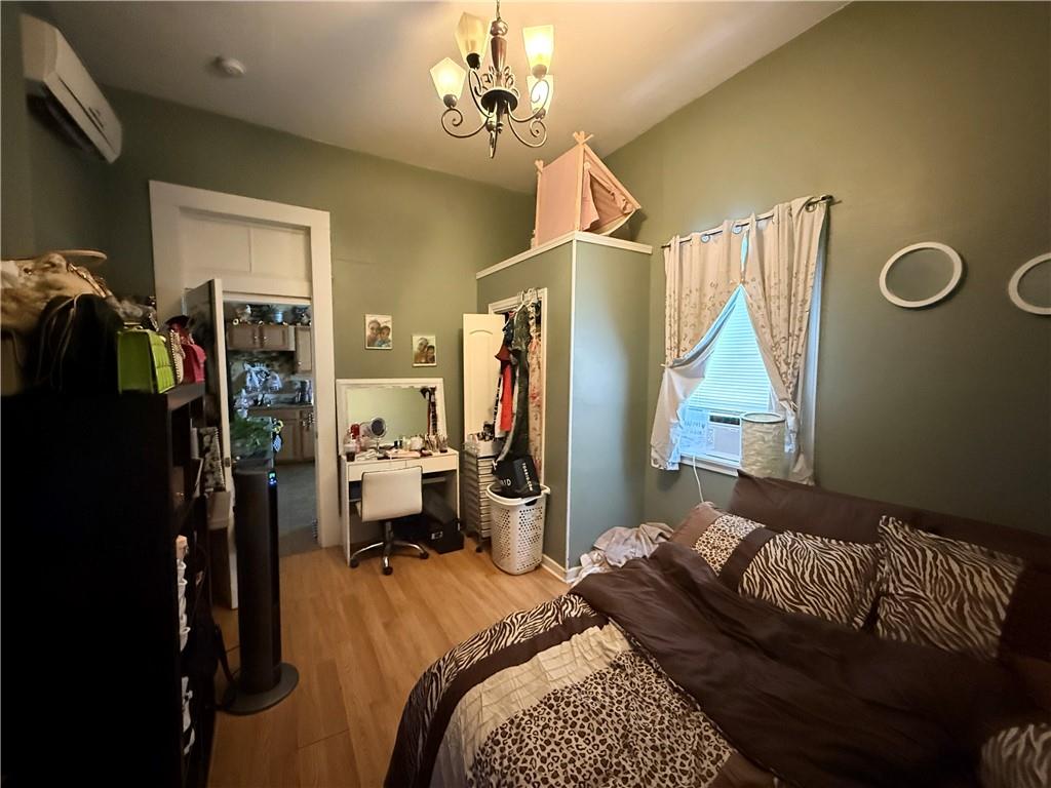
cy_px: 394
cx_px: 526
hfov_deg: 102.1
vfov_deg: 85.7
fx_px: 425
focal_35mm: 14
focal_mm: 2.22
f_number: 2.2
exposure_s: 1/40
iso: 1600
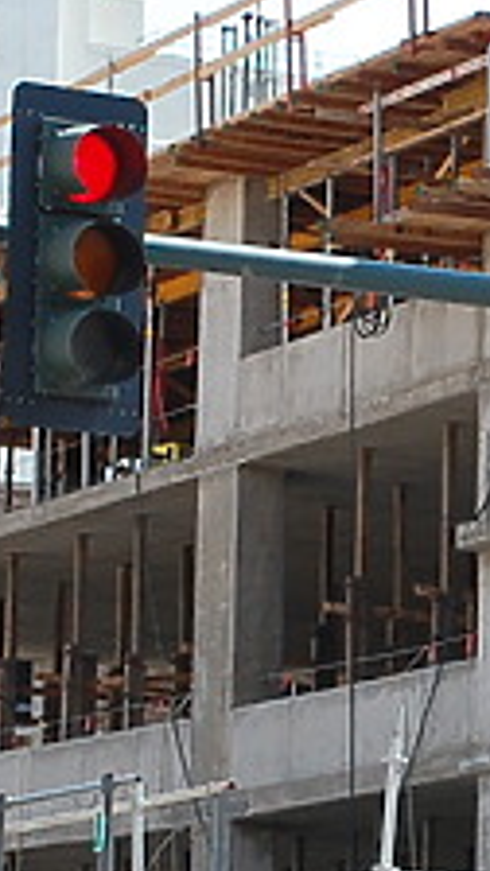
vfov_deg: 9.0
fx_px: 5544
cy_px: 612
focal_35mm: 240
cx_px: 665
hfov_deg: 5.0
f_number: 10
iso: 400
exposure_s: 1/200
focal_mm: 38
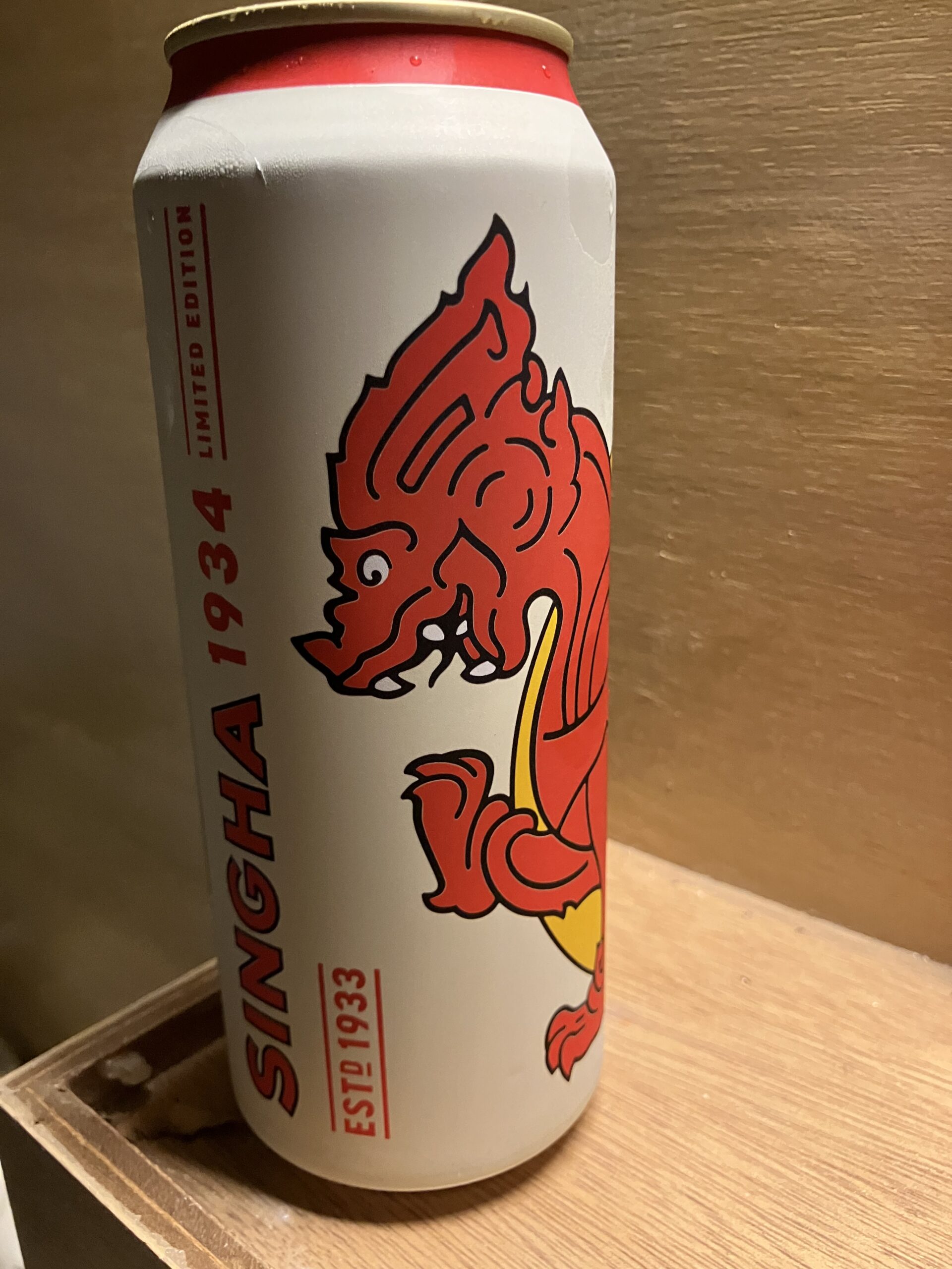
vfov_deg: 63.4
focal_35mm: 28
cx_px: 476
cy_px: 634
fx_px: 1027
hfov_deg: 49.7
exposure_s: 1/40
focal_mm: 3.99
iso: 400
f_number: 1.8
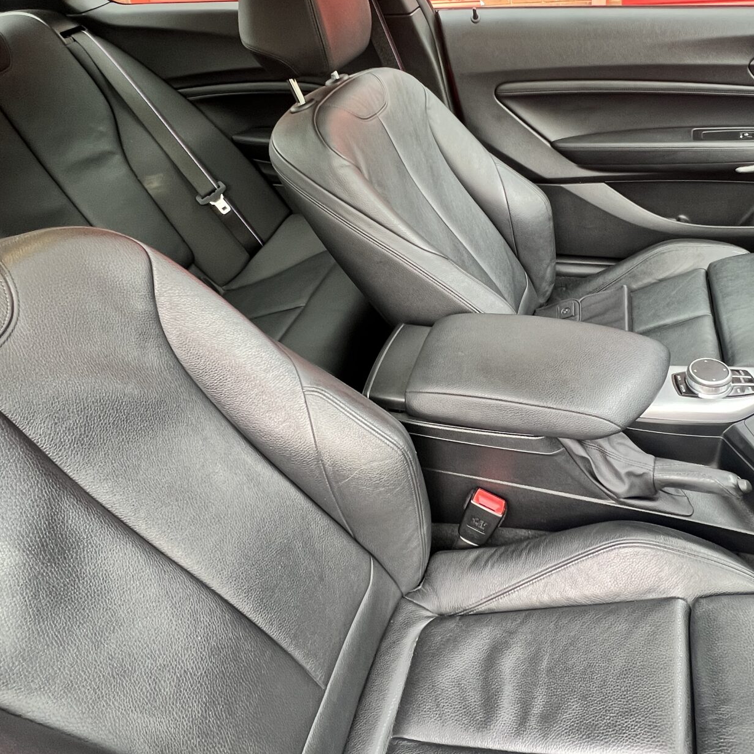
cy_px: 302
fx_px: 591
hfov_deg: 63.9
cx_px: 481
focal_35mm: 24
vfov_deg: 64.4
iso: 160
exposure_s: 1/67
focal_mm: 1.57
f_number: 1.8
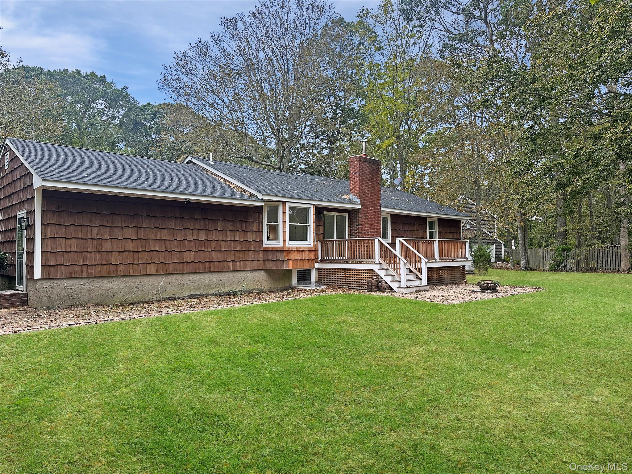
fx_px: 438
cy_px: 237
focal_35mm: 24
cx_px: 316
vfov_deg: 56.8
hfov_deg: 71.6
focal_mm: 6.86
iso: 80
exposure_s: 1/444
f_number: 1.78
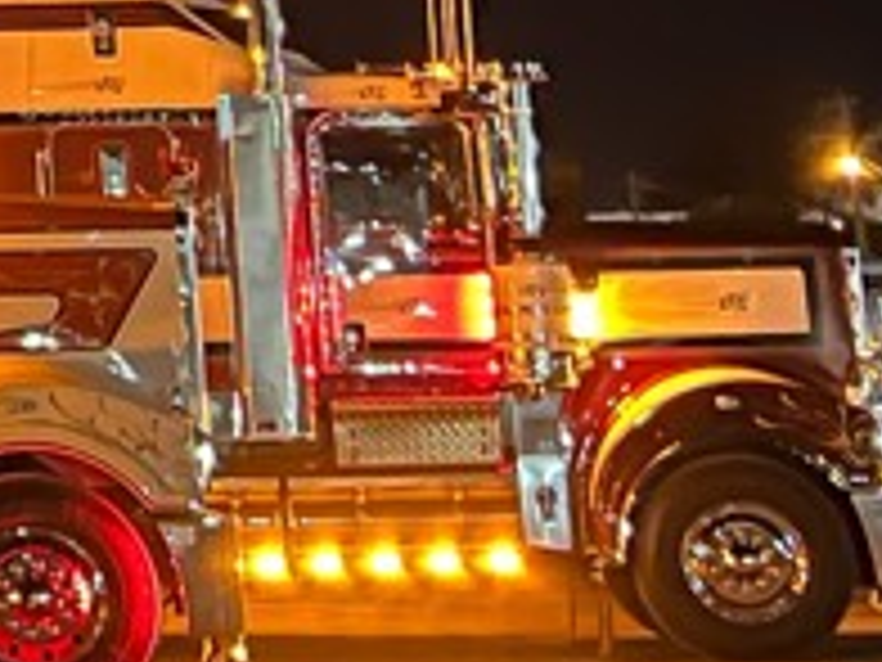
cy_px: -482
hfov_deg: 11.5
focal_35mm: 159
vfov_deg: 9.0
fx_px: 4051
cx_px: -734
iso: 640
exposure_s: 1/12
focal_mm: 5.7
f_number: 1.5
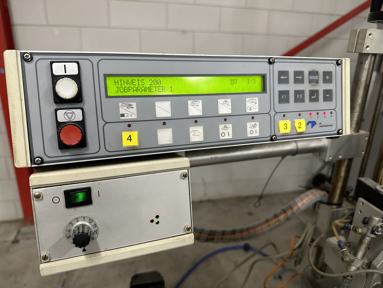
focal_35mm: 24
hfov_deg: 71.6
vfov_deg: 56.8
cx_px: 192
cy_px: 144
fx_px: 266
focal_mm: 6.86
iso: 400
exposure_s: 1/50
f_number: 1.78
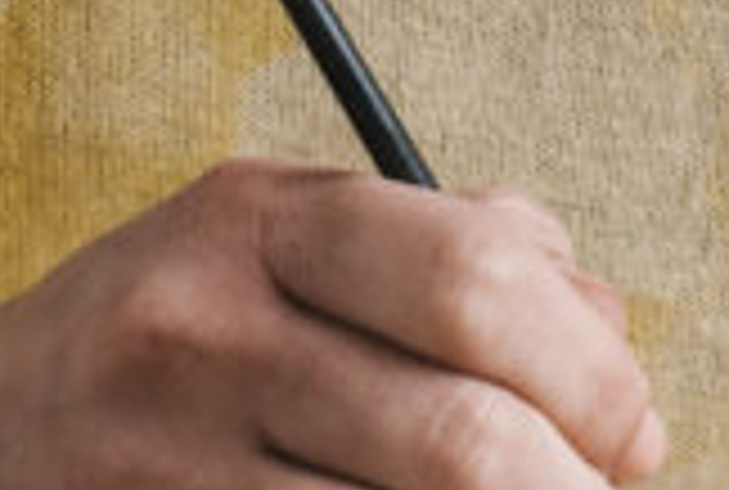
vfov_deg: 4.4
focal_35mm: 312
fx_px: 6336
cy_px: 717
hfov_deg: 6.6
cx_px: 490
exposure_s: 1/160
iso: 100
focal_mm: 66
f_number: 10
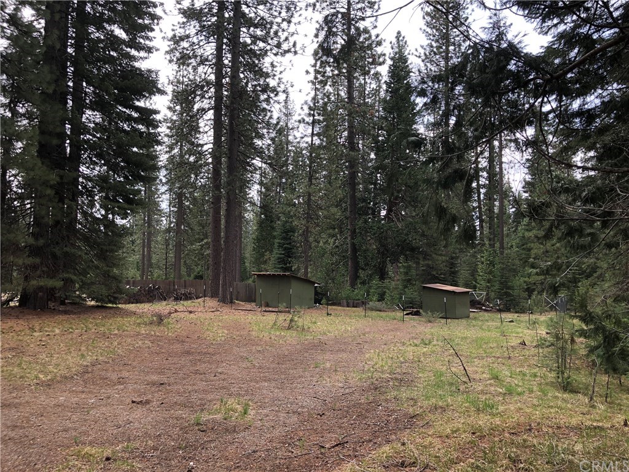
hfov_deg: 63.4
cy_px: 236
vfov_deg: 49.7
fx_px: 509
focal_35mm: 28
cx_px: 314
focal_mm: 3.99
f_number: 1.8
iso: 20
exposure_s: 1/264
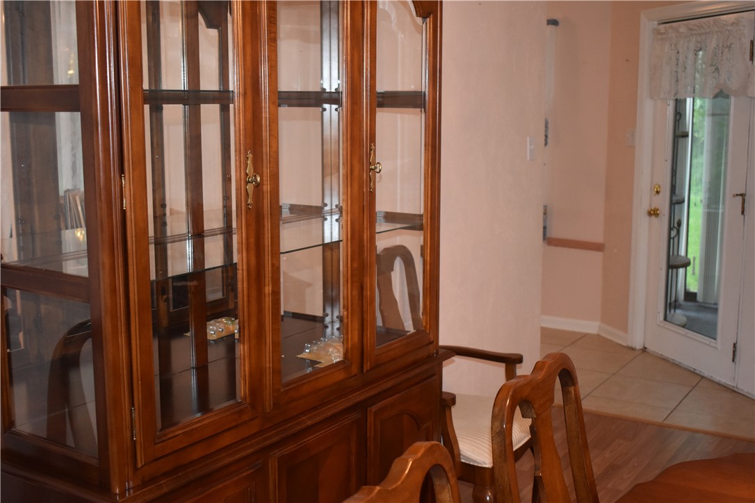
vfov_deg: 30.8
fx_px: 912
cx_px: 378
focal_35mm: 44
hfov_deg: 45.0
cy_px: 252
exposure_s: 1/80
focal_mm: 29
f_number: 4.2
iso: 1600
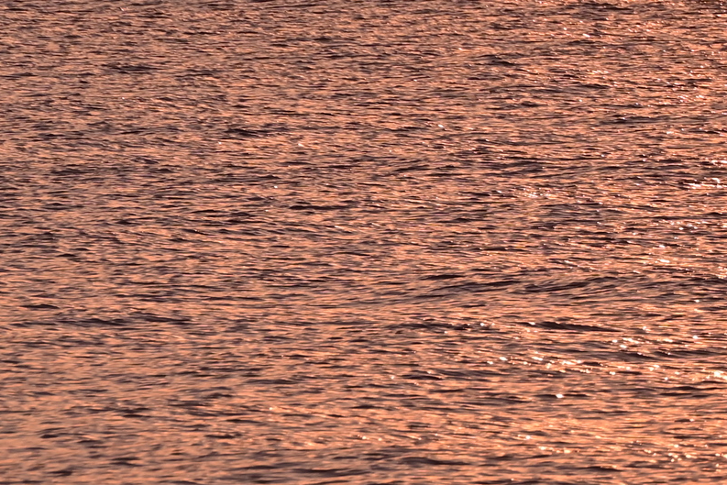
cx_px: 1244
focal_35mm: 1517
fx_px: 30639
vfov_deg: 0.9
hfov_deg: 1.4
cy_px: 306
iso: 100
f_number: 11
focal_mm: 400
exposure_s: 1/500
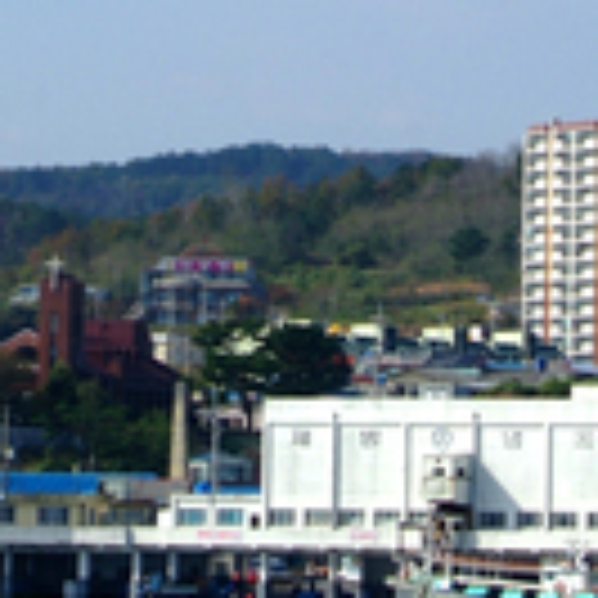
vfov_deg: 4.5
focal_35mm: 388
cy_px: 243
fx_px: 7583
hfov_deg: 4.5
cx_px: 699
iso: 100
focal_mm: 58
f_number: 8
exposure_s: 1/250
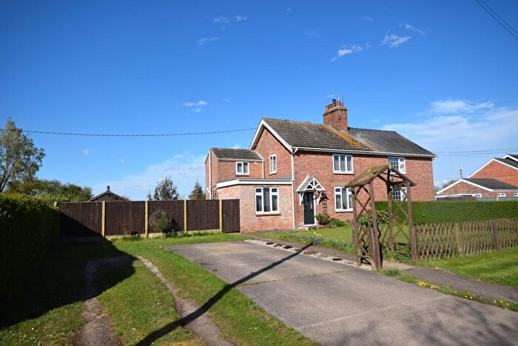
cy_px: 173
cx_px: 259
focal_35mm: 22
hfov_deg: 77.3
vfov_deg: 56.2
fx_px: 324
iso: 200
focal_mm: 15
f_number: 10
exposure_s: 1/400
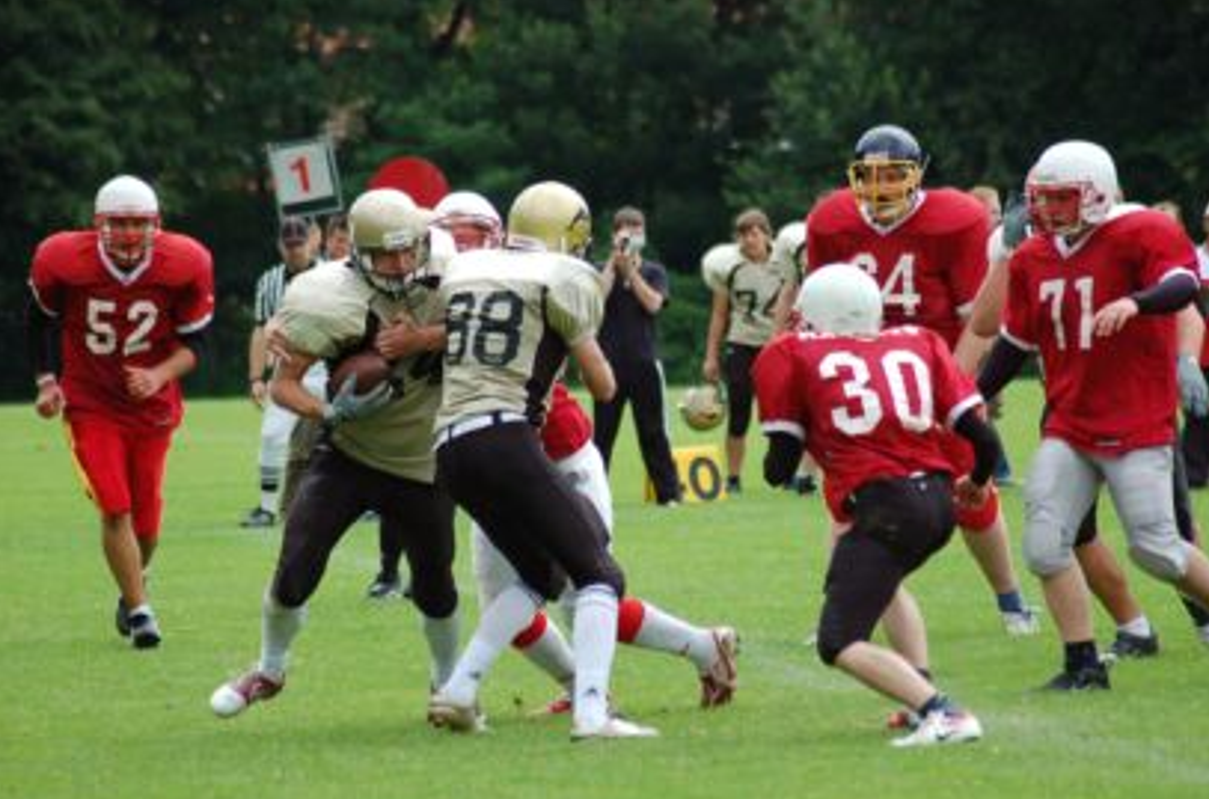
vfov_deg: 4.8
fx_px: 9512
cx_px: 602
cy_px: 422
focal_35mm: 284
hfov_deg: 7.3
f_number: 4.8
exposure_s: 1/1000
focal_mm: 170
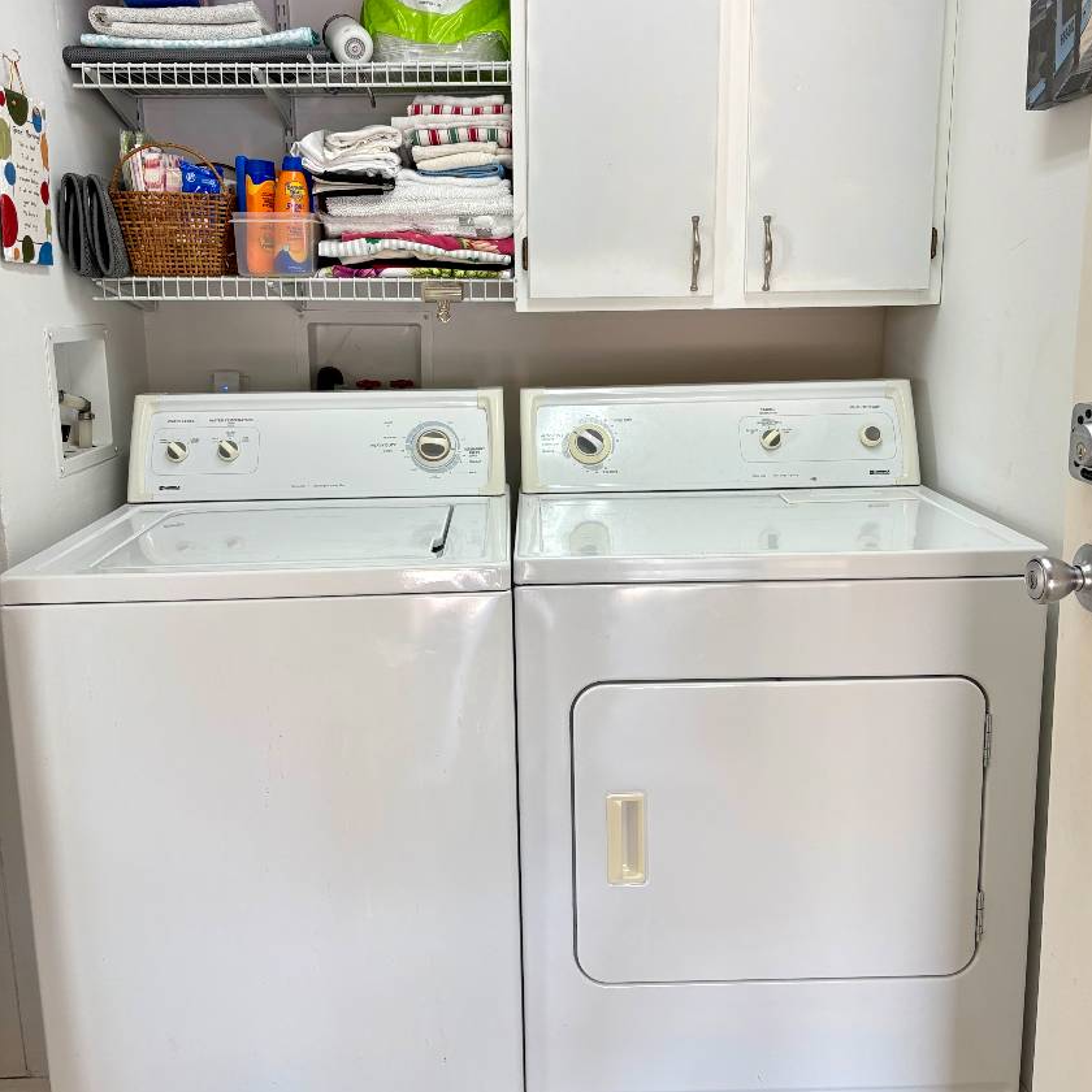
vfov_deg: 52.4
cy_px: 486
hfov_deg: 52.5
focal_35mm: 31
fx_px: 1106
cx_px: 551
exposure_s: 1/120
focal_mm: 5.96
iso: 100
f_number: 1.6
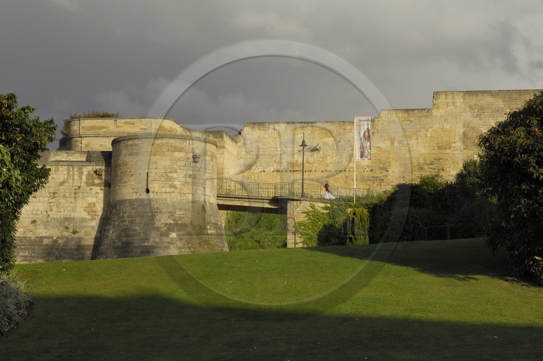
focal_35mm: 72
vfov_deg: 18.9
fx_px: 1084
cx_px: 272
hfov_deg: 28.1
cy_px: 180
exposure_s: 1/160
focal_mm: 48
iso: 100
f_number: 13
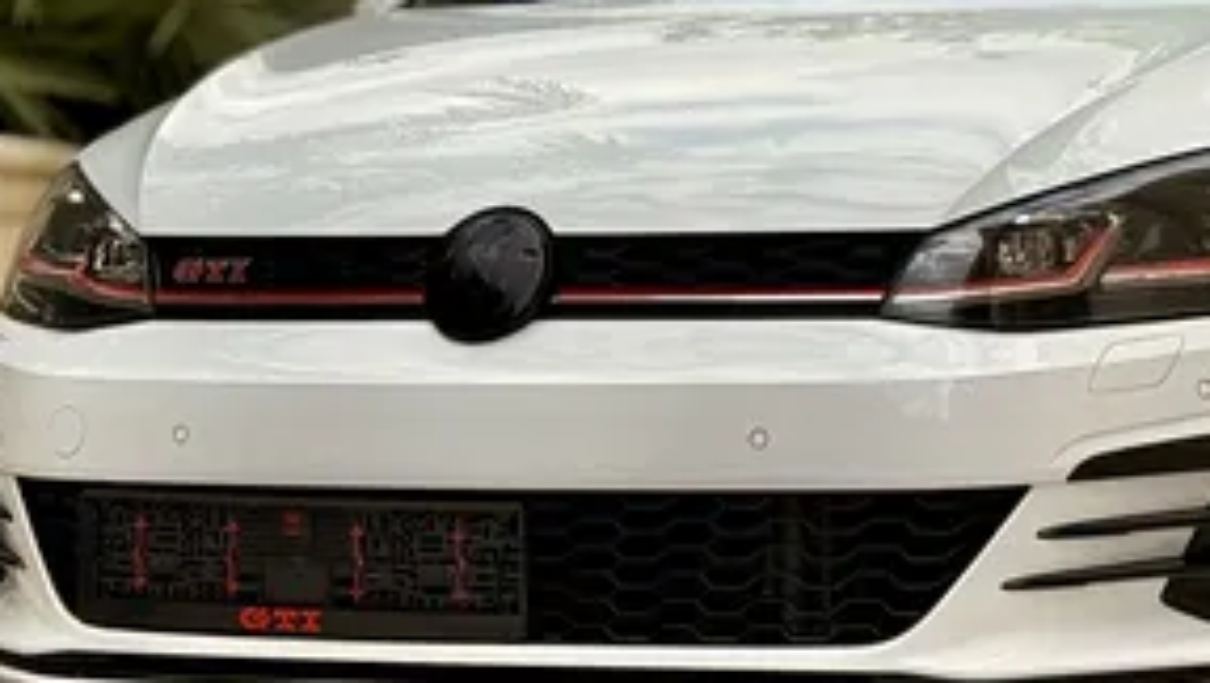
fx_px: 4207
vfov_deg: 9.1
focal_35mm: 131
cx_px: 923
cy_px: -261
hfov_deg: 16.3
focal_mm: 6.76
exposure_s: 1/4098
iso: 80
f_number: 1.78
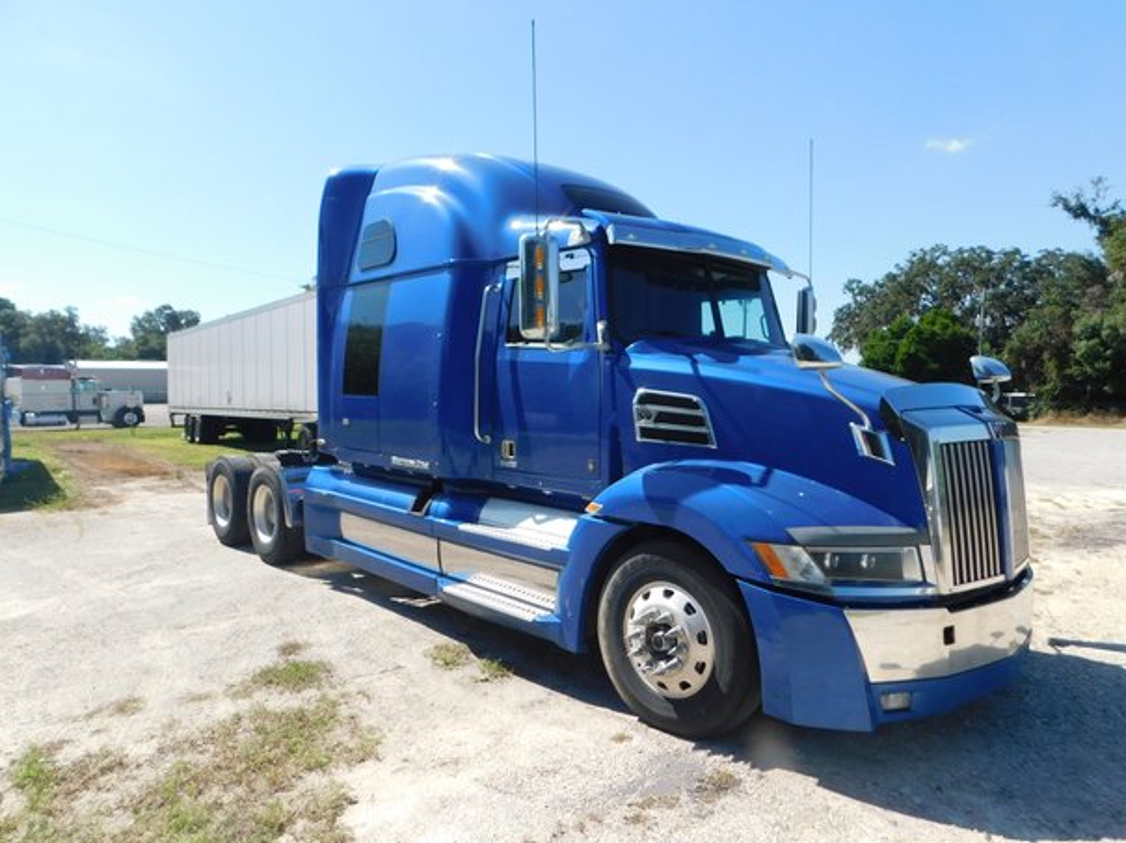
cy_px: 412
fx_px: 780
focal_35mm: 24
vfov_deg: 56.8
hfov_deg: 71.6
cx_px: 580
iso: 125
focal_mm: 4
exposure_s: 1/1250
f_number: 3
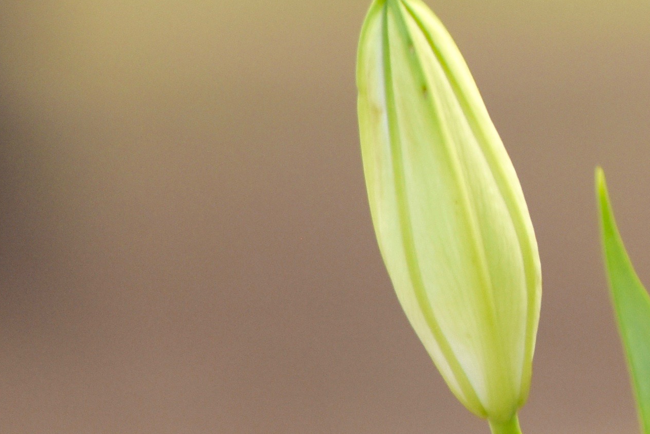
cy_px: -514
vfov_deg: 0.6
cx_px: 1639
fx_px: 41870
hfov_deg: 0.9
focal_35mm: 2318
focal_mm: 400
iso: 320
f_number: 6.3
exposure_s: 1/200
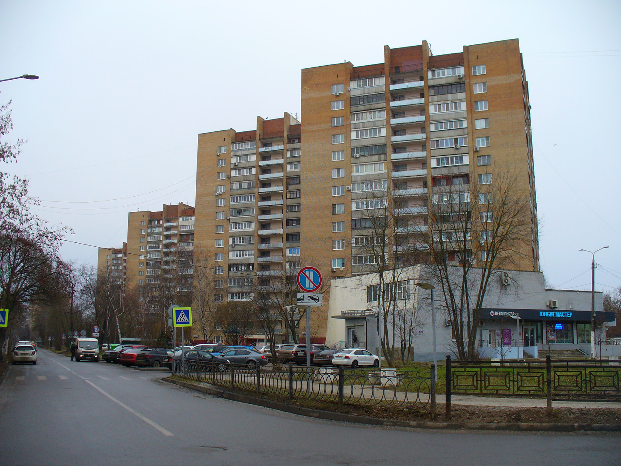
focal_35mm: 37
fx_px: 664
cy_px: 233
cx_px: 310
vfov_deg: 38.7
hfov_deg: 50.1
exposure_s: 1/160
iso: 80
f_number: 2.8
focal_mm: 6.1
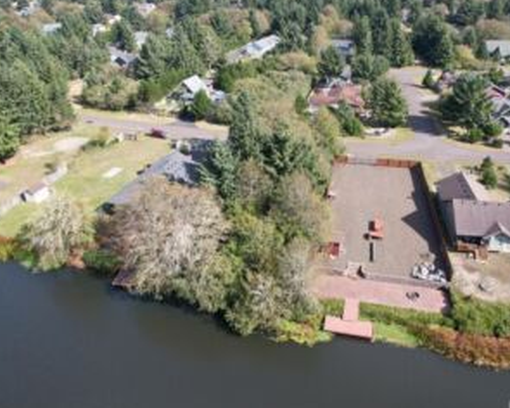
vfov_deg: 51.5
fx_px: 423
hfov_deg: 62.2
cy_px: 191
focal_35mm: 28
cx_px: 263
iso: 110
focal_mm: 8.38
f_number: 2.8
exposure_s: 1/725
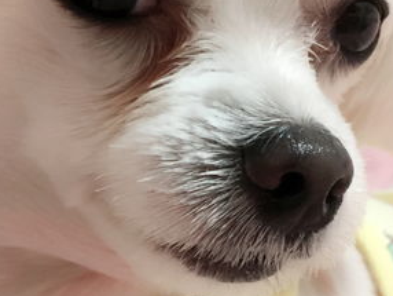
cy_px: 209
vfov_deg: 18.2
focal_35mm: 81
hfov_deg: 24.1
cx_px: 169
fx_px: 920
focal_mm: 4.15
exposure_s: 1/30
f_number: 2.2
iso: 125
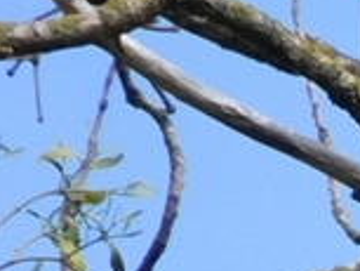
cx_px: 1096
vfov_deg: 0.5
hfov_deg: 0.6
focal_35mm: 3269
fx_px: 34024
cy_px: 773
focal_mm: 90
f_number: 6.5
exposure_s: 1/200
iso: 125
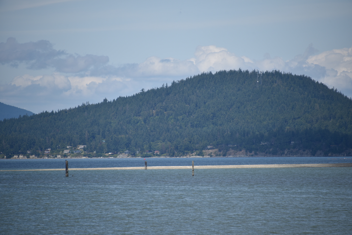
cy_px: 118
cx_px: 176
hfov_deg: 6.9
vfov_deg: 4.6
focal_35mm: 300
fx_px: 2934
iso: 100
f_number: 6.3
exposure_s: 1/640
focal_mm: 300
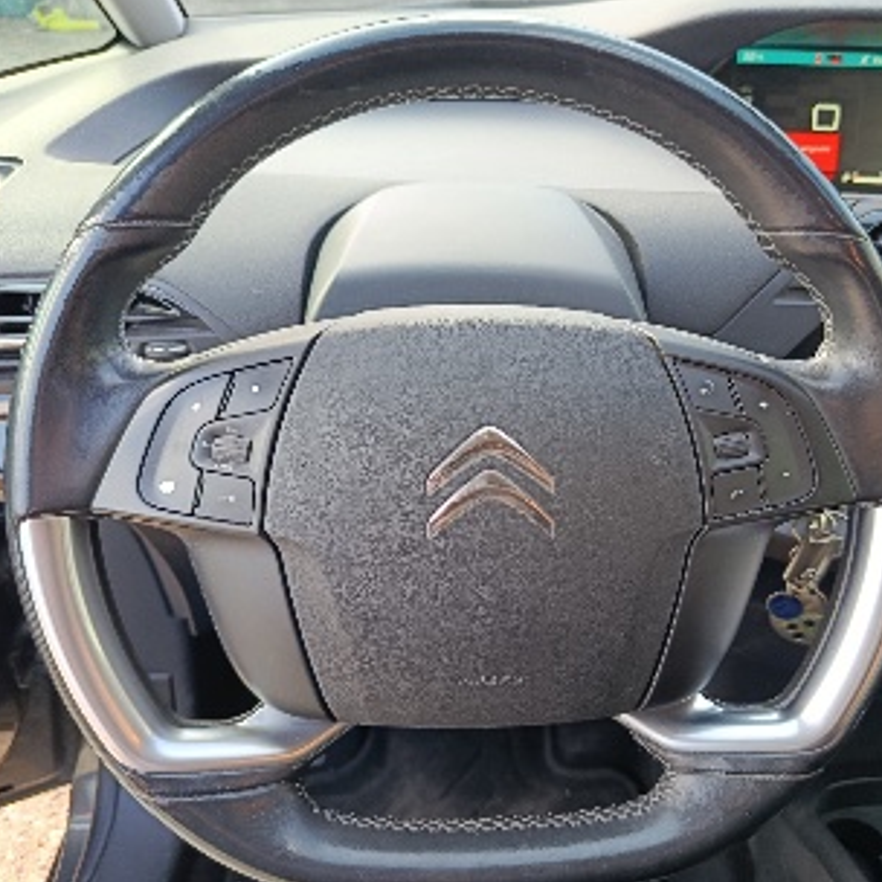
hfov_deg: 55.3
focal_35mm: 29
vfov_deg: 55.6
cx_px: 519
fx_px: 836
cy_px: 435
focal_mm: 5.24
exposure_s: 1/100
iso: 257
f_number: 1.7
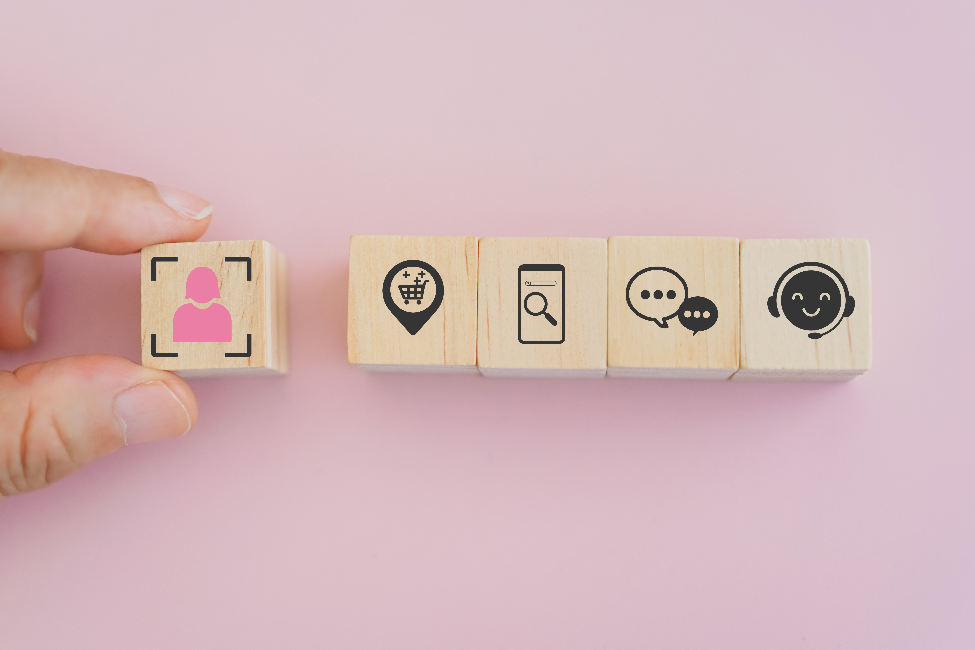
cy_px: 325
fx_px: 1354
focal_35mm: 50
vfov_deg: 27.0
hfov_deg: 39.6
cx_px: 488
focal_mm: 50
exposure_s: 1/50
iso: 200
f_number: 3.2
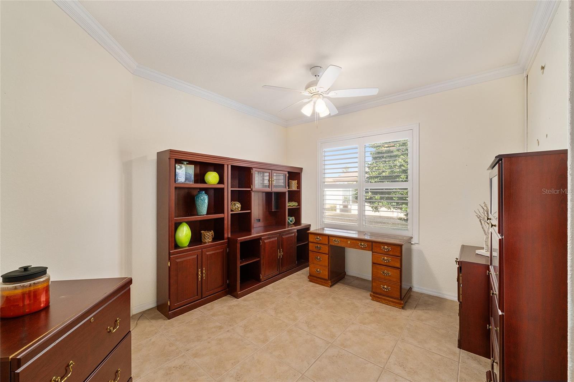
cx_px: 287
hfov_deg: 104.3
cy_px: 191
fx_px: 223
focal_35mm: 14
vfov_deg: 81.2
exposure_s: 1/20
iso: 400
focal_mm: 14
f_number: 8
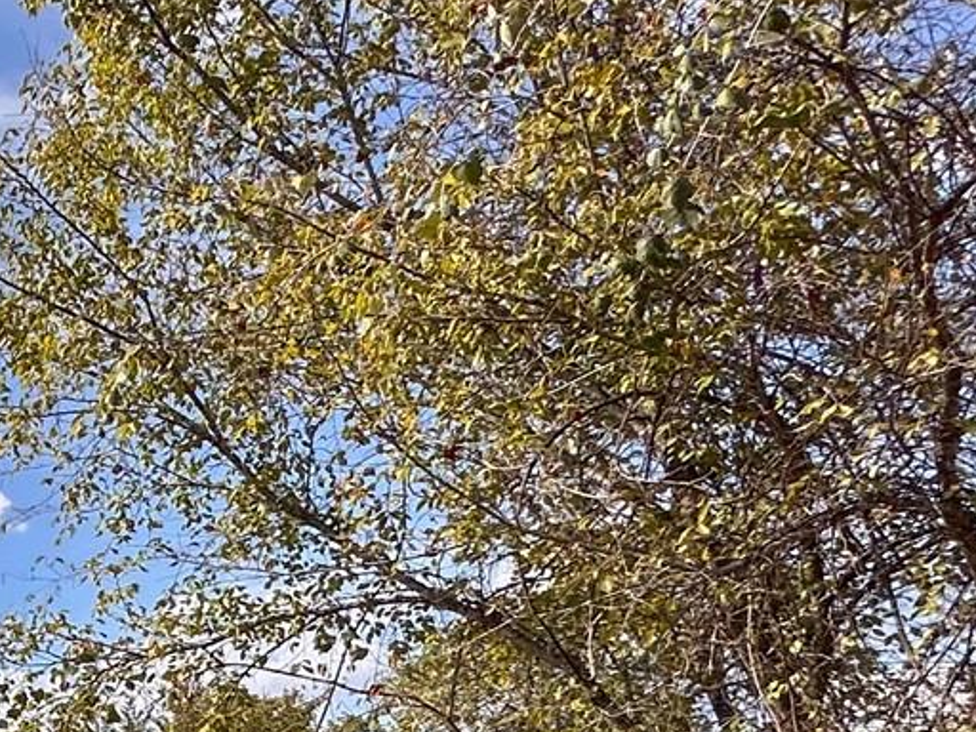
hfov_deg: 23.0
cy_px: 909
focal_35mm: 56
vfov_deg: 23.5
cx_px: -688
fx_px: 1579
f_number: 2.2
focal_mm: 2.22
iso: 50
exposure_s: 1/1900
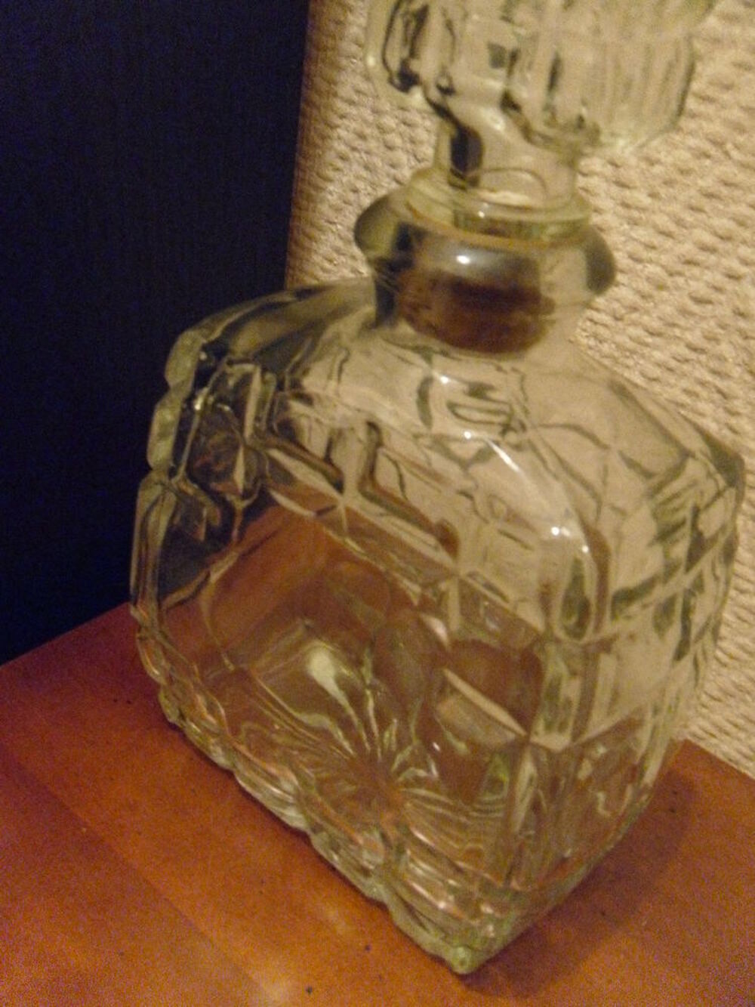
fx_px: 1018
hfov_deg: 40.7
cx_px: 378
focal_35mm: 35
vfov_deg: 52.6
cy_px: 504
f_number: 3.5
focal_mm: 6.3
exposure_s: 1/8
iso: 800
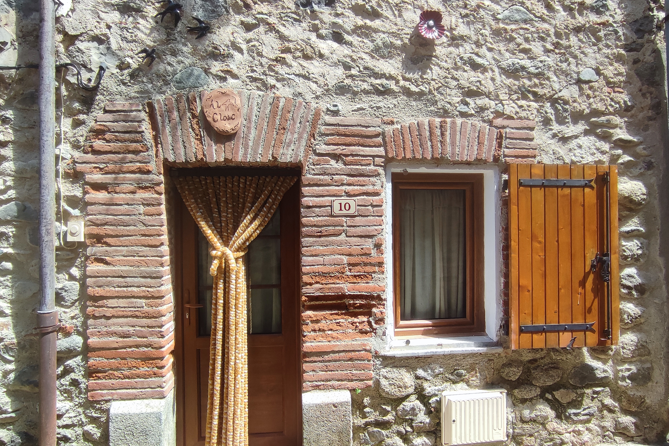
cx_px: 330
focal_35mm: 17
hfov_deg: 93.3
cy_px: 227
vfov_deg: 70.4
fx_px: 316
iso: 50
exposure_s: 1/354
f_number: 2.2
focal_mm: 1.65
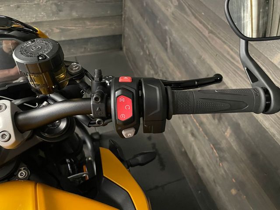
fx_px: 210
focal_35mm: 26
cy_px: 105
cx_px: 140
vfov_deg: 53.1
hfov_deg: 67.3
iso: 800
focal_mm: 4.2
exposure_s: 1/25
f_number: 1.6
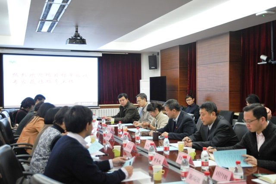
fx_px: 345
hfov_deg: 43.6
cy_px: 92
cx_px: 138
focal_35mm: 45
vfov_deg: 29.8
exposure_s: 1/30
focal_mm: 45
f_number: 4.5
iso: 2200
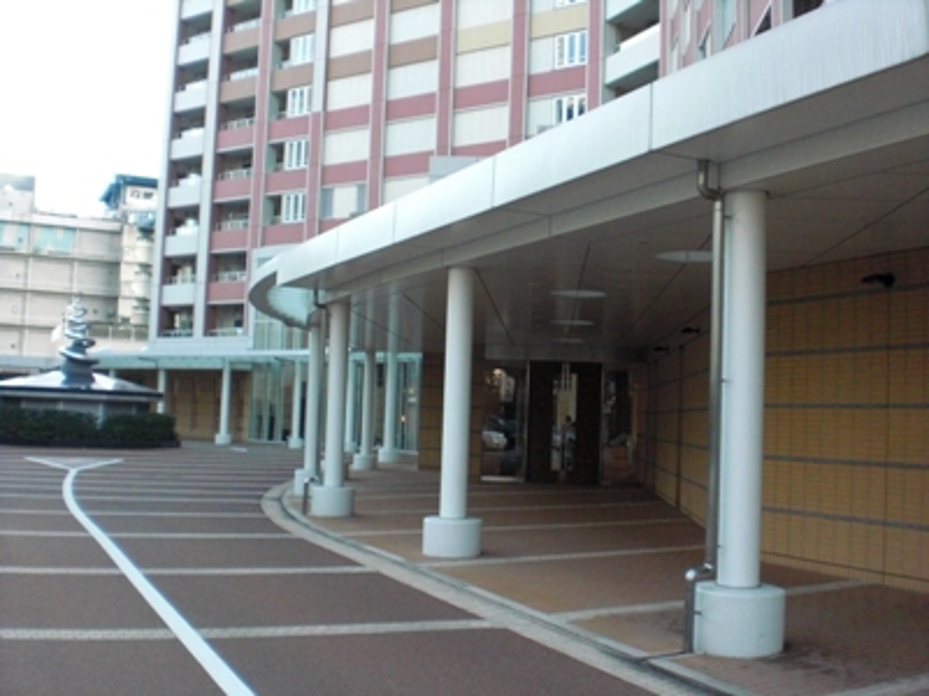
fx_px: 1020
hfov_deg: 49.0
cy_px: 348
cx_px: 464
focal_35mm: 38
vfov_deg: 37.7
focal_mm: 6.3
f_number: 3.1
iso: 400
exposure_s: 1/400
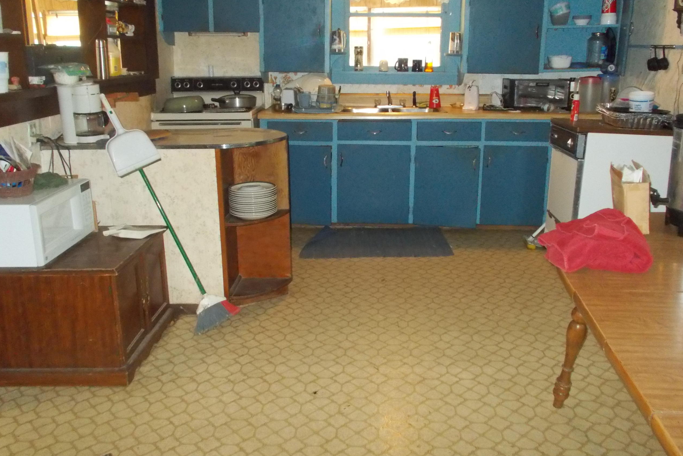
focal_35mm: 32
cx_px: 351
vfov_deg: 40.9
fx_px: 607
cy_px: 181
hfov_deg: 58.7
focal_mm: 4.6
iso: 560
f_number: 3.2
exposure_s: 1/25
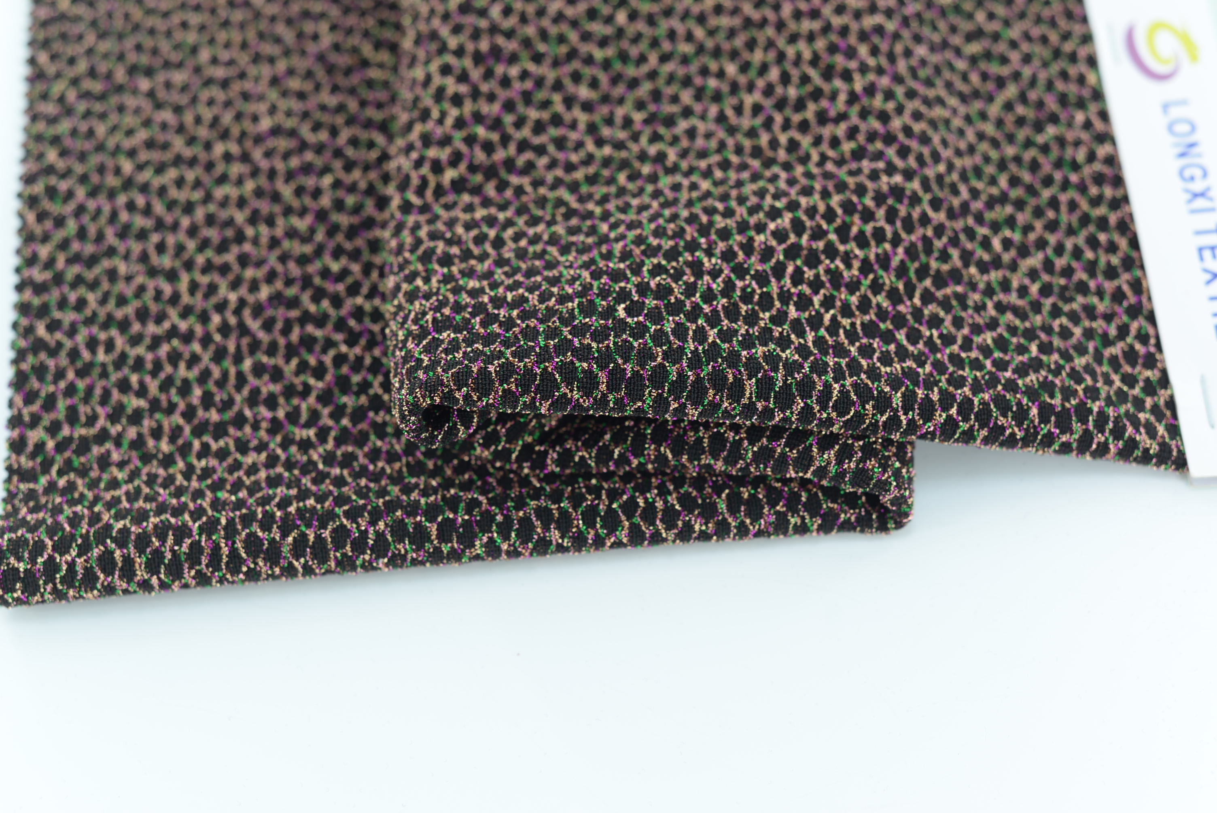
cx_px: 608
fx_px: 1691
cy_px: 406
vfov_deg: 27.0
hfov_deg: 39.6
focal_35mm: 50
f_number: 4
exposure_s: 1/60
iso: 100
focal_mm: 50
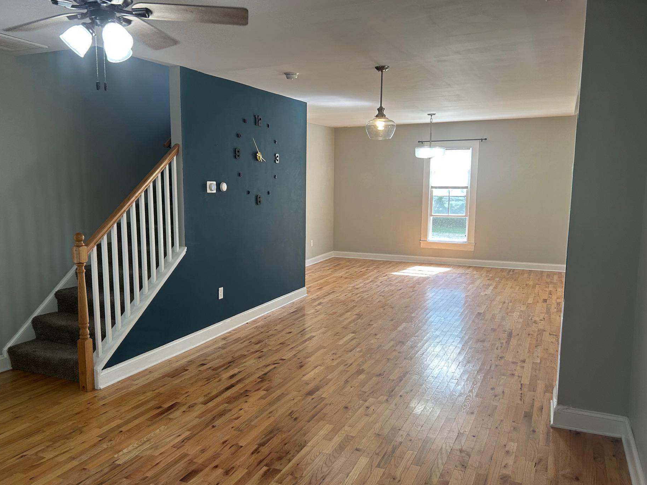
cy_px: 265
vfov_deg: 48.2
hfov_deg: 61.6
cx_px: 300
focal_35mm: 29
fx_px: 542
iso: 100
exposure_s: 1/120
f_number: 1.5
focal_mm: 5.7
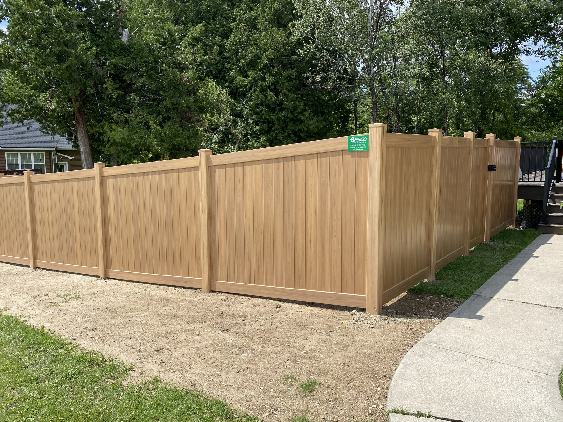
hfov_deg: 63.4
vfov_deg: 49.7
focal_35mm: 28
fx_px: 455
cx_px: 263
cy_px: 218
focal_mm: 4.25
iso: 32
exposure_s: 1/2028
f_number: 1.8
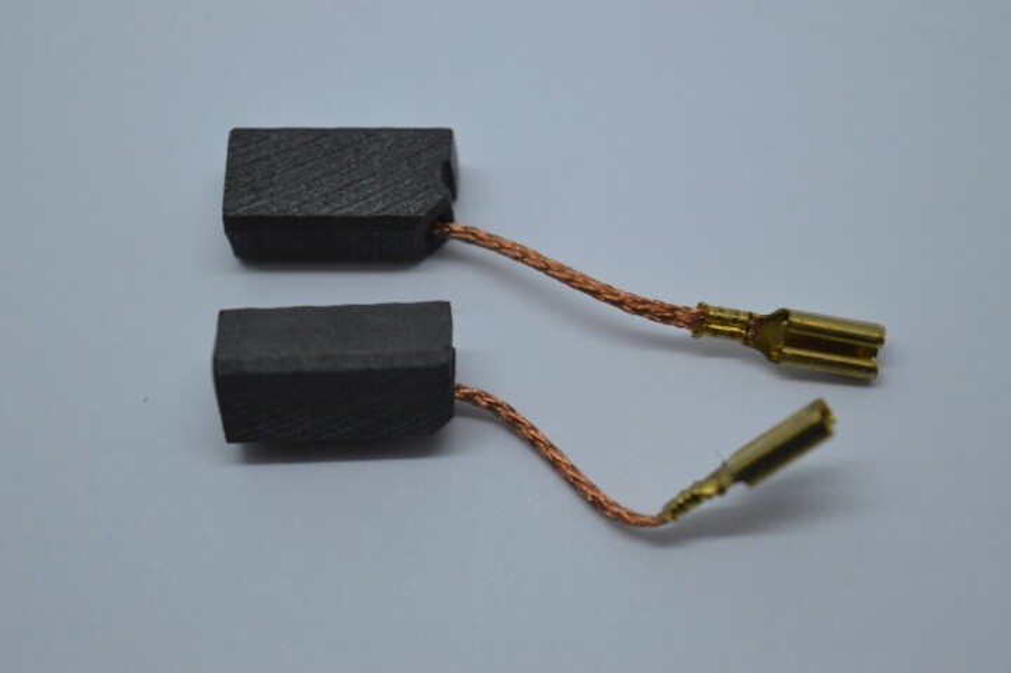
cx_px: 506
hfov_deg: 24.6
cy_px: 336
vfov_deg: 16.5
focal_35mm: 82
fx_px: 2315
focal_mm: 55
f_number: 5.6
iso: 360
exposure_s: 1/125
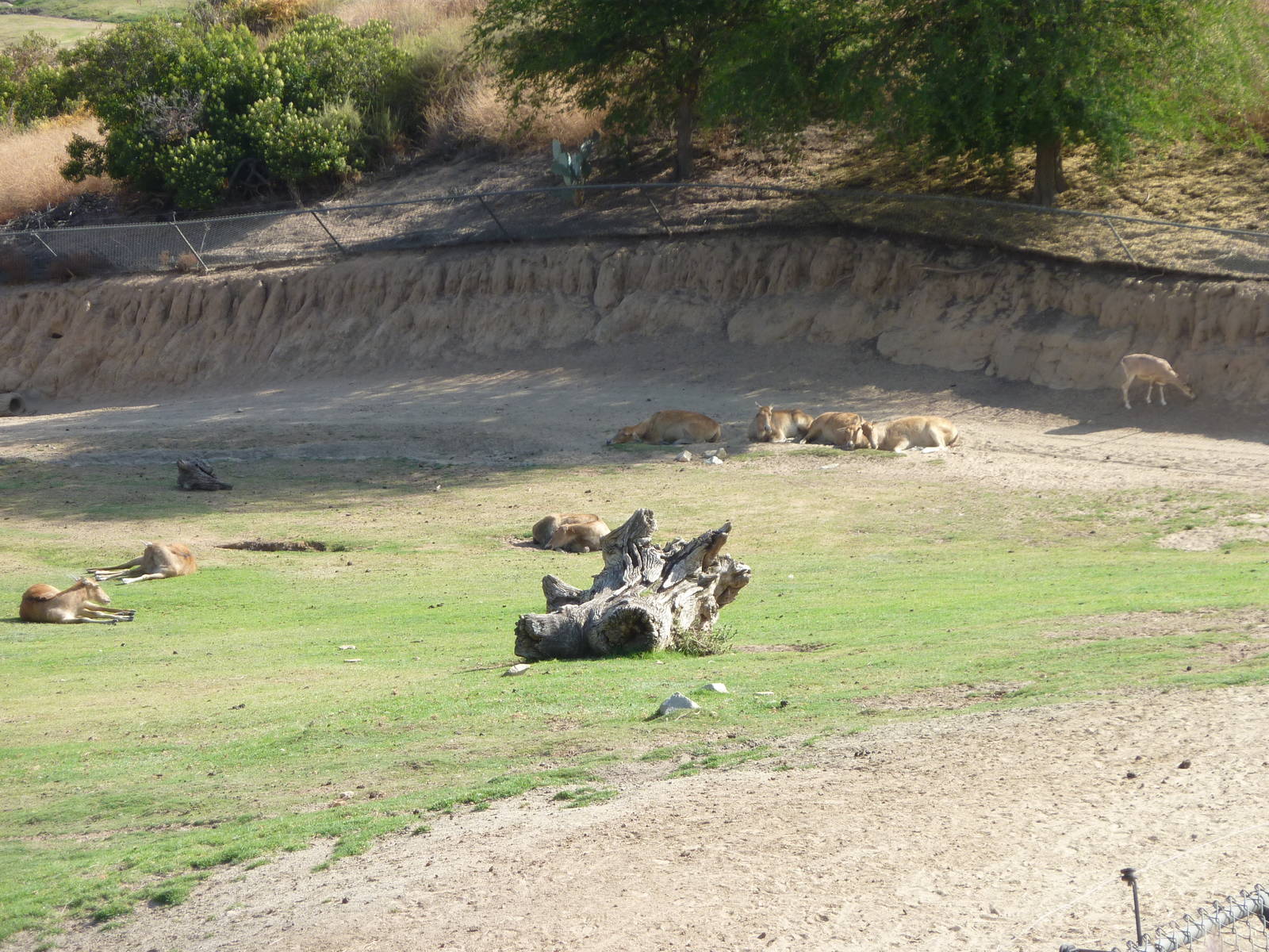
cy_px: 476
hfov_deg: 11.7
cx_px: 634
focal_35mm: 169
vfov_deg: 8.8
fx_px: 6195
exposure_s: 1/200
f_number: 4.5
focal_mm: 27.8
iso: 80
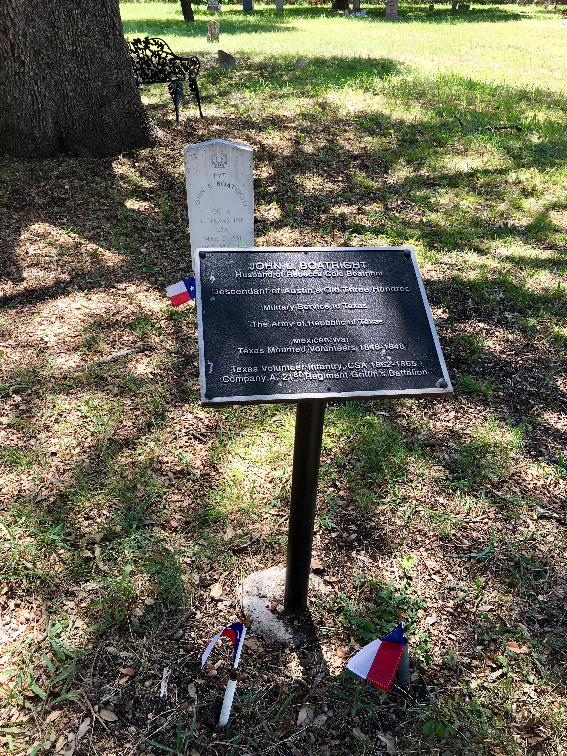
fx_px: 633
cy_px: 378
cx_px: 284
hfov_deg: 48.2
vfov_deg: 61.7
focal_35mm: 29
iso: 25
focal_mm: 4.15
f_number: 2.2
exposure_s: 1/269
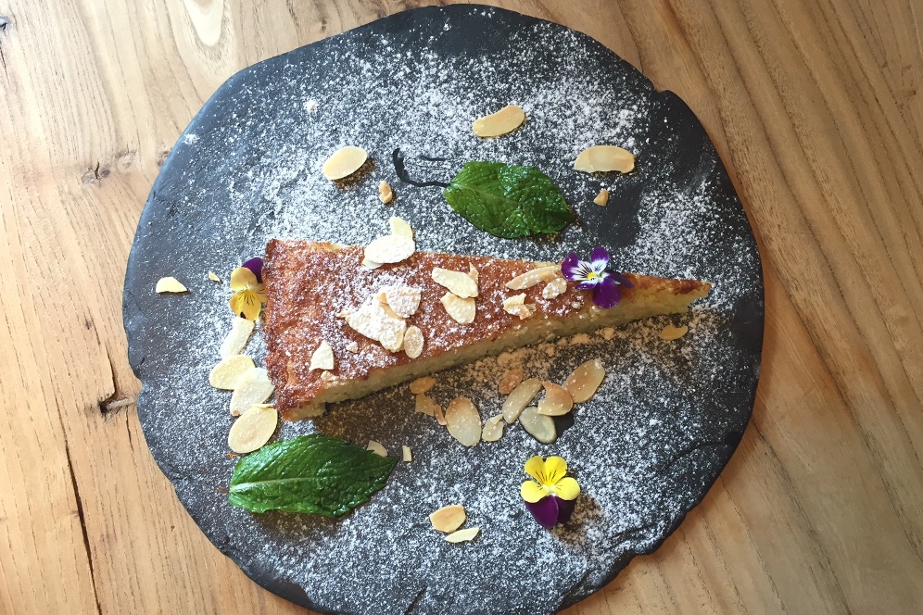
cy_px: 320
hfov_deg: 60.3
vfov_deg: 42.3
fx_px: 795
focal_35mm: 31
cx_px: 454
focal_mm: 4.15
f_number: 2.2
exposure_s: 1/33
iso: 80
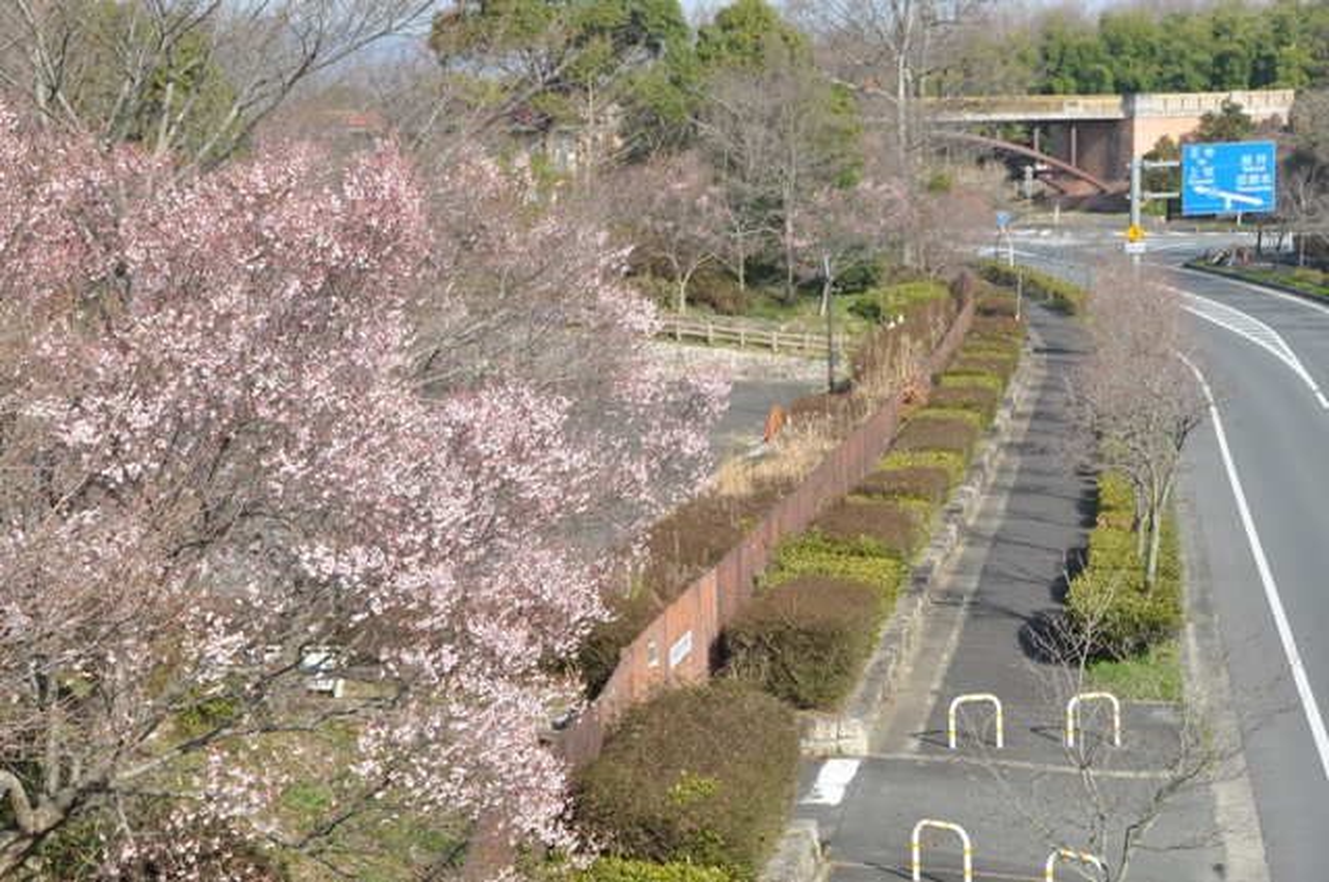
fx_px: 3318
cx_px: 664
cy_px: 441
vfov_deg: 15.1
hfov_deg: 22.6
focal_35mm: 90
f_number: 8
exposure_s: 1/350
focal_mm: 60
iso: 200
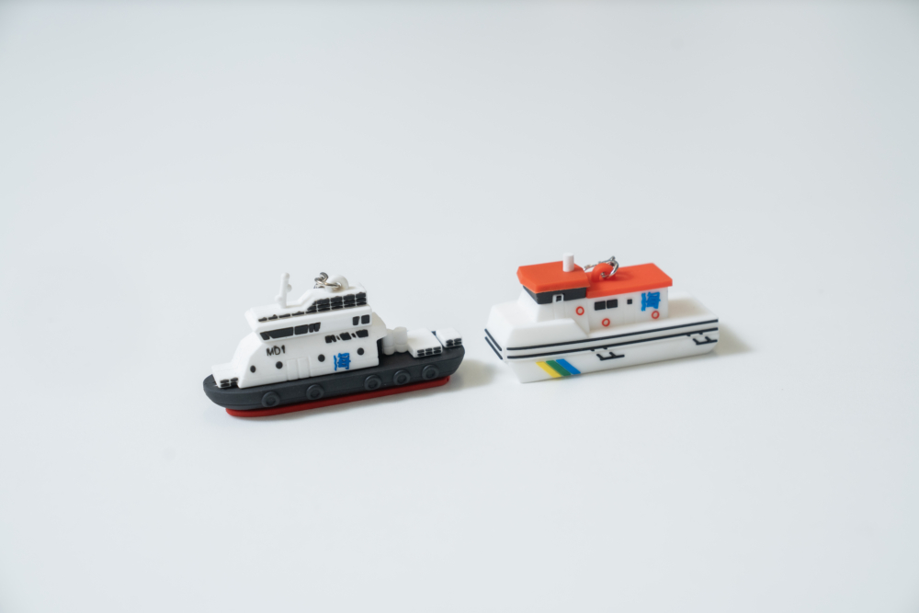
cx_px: 460
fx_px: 1787
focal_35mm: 70
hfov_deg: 28.8
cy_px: 306
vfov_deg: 19.5
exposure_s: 1/200
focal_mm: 70
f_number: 5.6
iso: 320
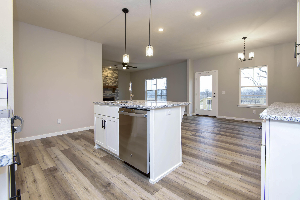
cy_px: 100
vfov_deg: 73.8
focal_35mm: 16
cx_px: 150
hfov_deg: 96.7
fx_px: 133
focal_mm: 16
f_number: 6.7
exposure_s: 1/15
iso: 400
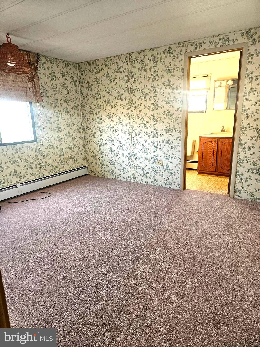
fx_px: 230
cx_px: 130
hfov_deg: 58.9
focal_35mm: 23
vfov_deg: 73.9
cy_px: 174
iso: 320
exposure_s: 1/120
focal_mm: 5.4
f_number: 1.8
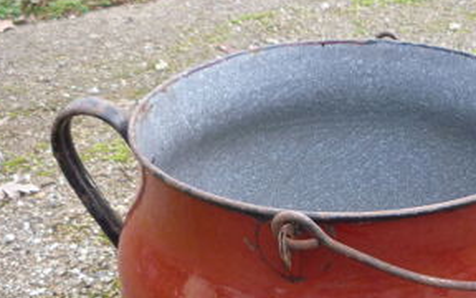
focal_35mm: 53
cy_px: 278
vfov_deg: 23.6
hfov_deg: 37.4
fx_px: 688
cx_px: 347
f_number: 3.3
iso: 160
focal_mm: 5.2
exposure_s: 1/30
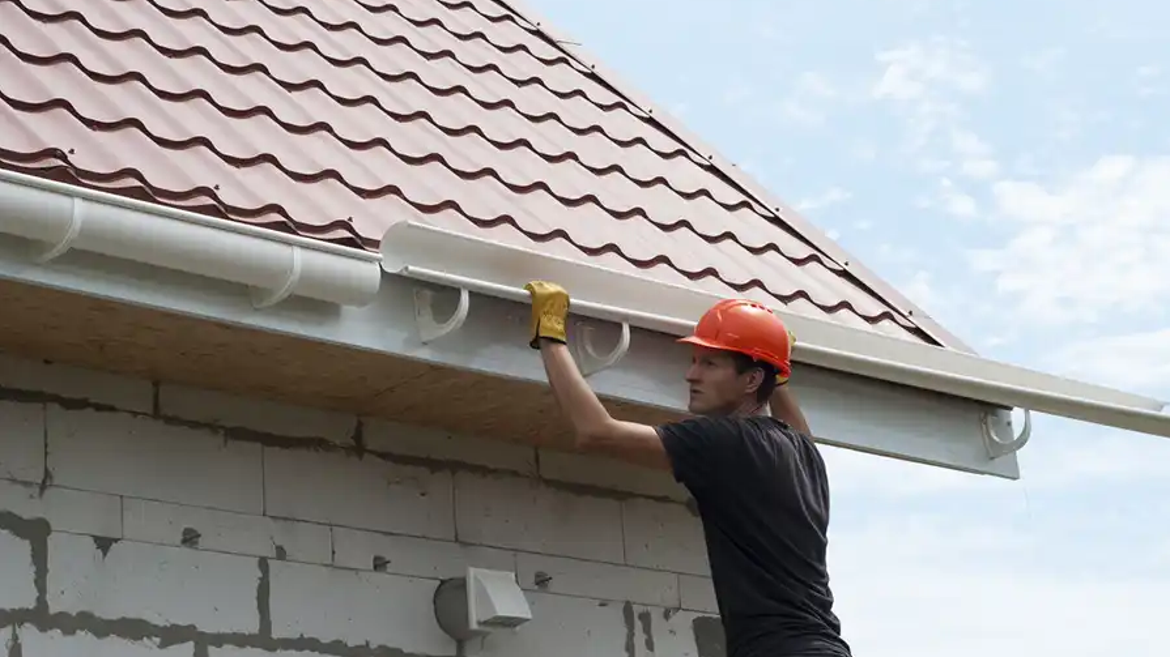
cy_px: 268
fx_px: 2450
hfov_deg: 26.9
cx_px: 587
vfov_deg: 15.3
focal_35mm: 79
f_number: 5.6
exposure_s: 1/400
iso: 100
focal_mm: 50
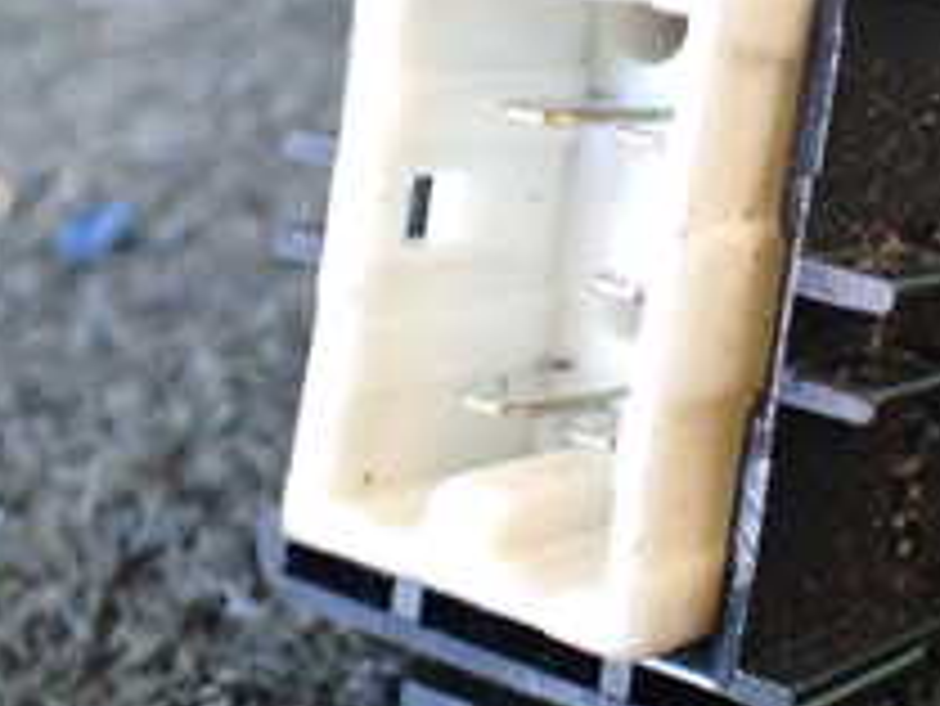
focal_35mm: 86
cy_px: 171
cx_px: 742
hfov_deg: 22.5
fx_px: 2337
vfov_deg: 17.1
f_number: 2.3
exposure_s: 1/40
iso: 800
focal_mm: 5.4
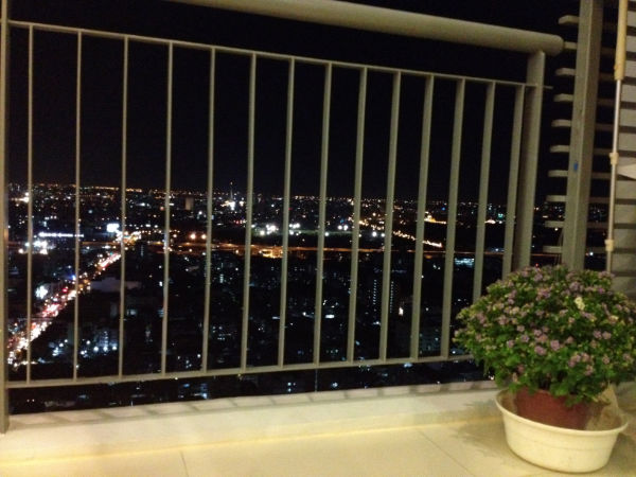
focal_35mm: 35
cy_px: 238
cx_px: 318
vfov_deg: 40.7
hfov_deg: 52.6
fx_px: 643
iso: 800
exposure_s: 1/17
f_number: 2.4
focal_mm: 4.28
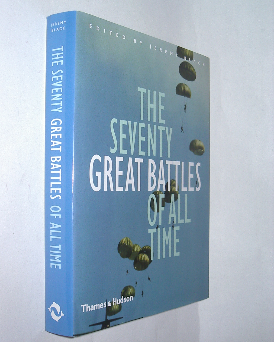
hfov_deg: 27.6
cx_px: 136
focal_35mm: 55
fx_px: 558
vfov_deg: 34.2
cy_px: 168
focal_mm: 7.8
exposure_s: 1/60
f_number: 3
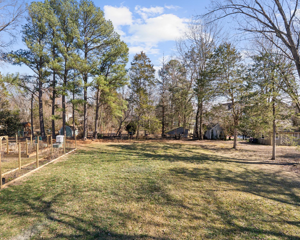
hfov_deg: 82.8
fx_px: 169
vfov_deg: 70.8
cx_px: 129
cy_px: 126
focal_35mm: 19
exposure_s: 1/125
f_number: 9
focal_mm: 16
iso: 80
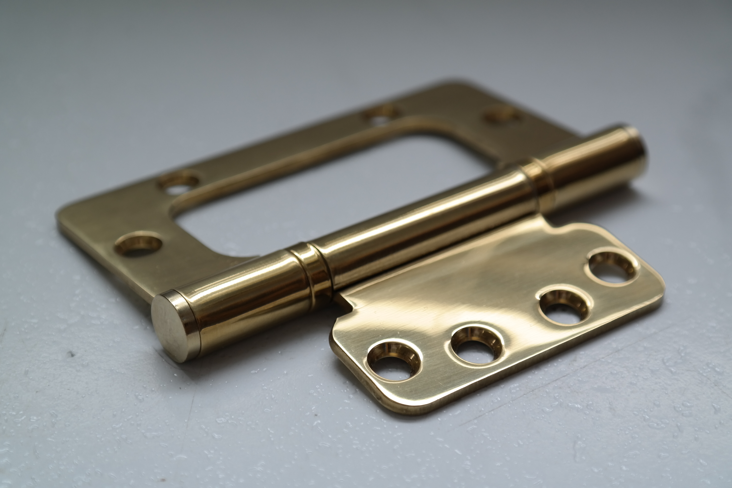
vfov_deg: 16.3
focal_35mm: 84
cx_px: 366
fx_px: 1708
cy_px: 244
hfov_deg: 24.2
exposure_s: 1/125
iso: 200
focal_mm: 55
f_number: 5.6
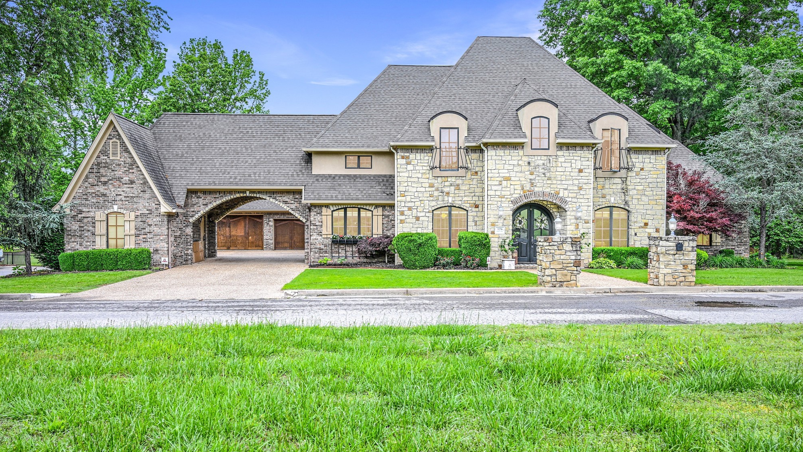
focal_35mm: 32
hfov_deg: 61.8
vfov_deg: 37.2
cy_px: 234
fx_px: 671
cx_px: 400
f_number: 7.1
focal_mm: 29.5
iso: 250
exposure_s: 1/200
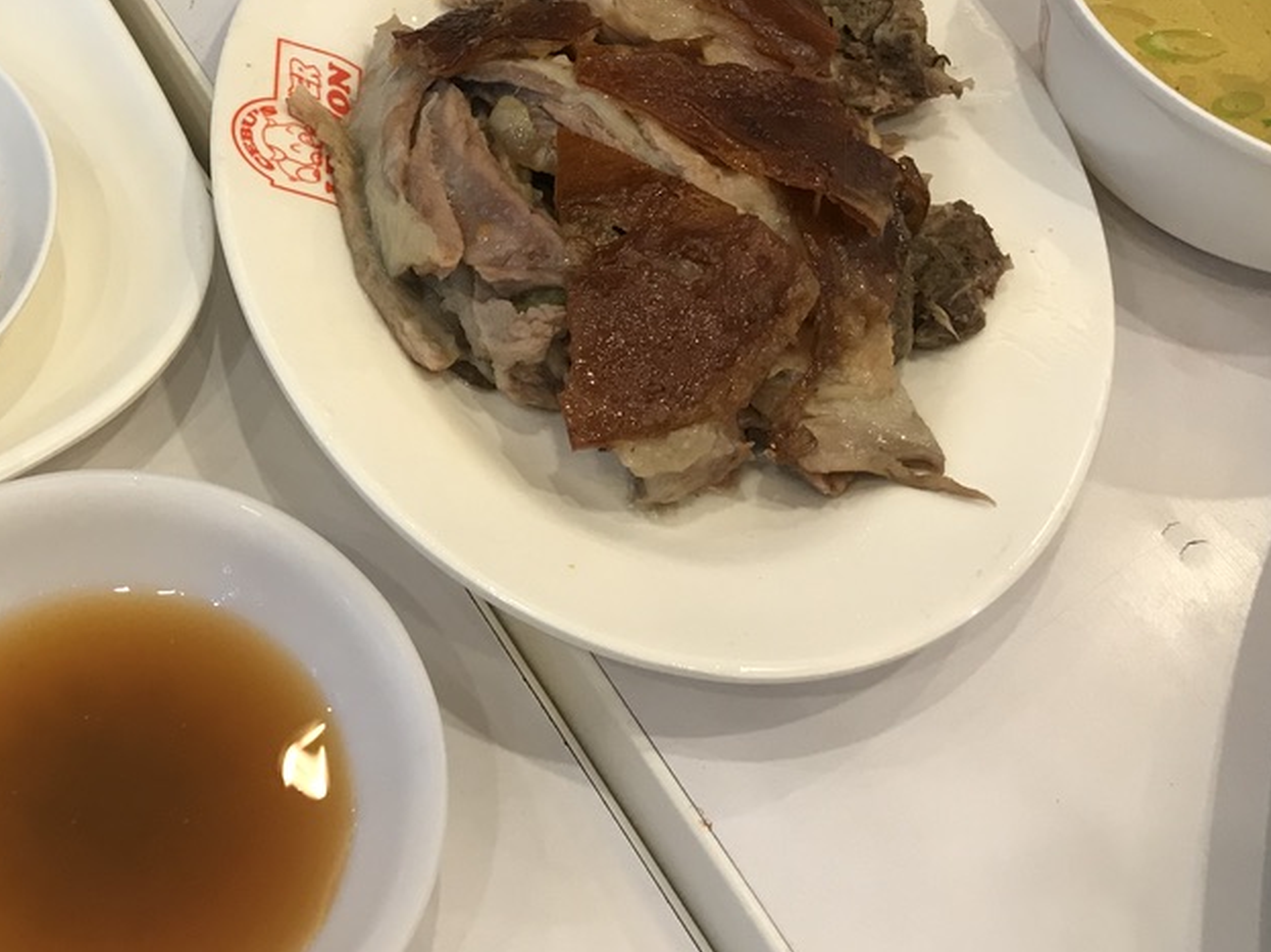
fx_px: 1689
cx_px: 365
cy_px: 302
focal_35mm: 46
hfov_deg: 40.4
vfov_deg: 31.2
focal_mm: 3.99
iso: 40
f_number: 1.8
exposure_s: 1/20
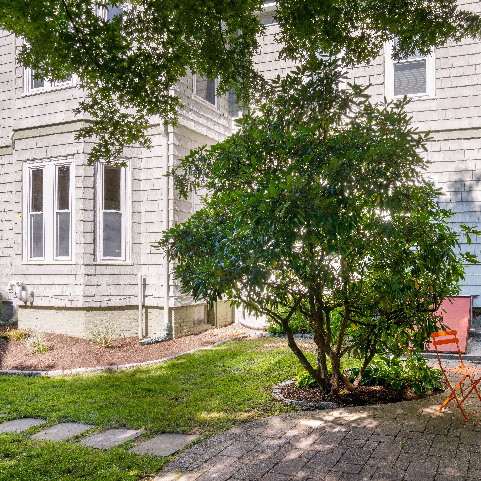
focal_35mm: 31
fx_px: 487
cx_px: 306
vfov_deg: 52.5
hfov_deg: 51.9
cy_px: 242
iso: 200
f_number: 10
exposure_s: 1/320
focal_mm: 24
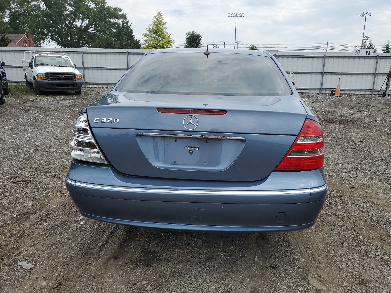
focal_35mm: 26
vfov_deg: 53.1
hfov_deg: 67.3
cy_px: 146
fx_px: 294
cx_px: 196
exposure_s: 1/2500
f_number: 1.5
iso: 50
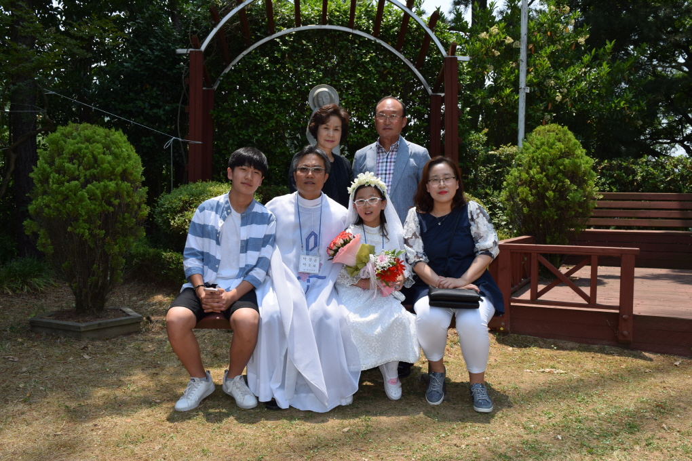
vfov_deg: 40.0
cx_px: 346
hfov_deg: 57.2
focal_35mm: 33
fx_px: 634
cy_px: 230
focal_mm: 22
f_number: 9
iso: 100
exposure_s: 1/200
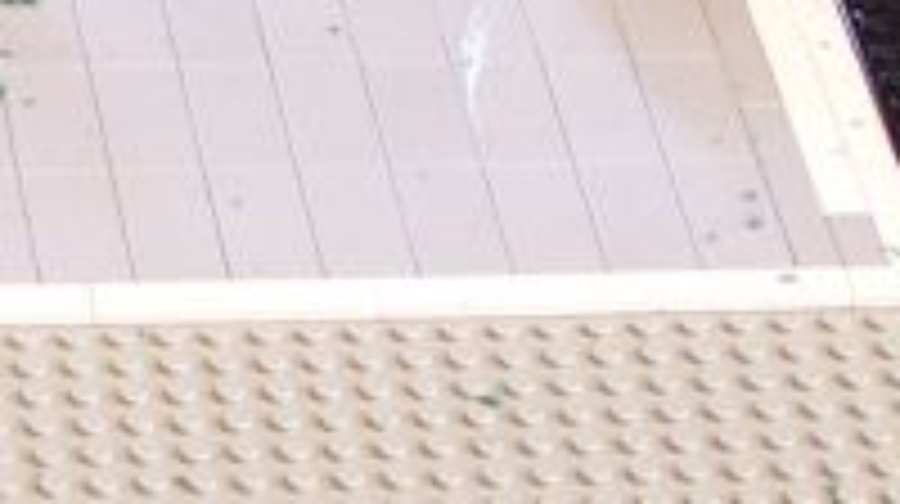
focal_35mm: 313
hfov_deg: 6.8
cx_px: -648
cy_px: -576
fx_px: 7462
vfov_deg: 3.8
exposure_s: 1/8
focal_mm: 9.3
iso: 80
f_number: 3.1
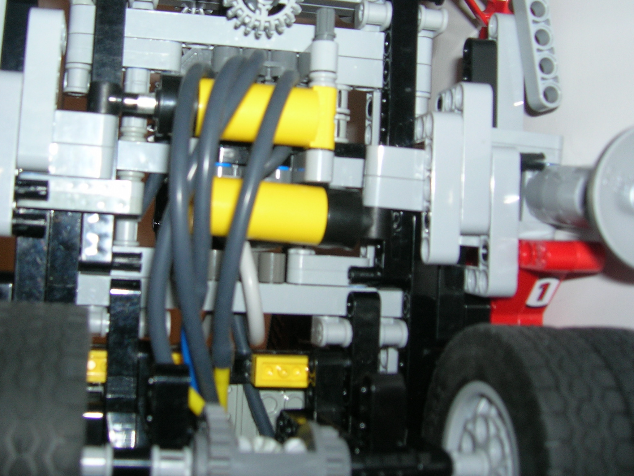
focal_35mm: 43
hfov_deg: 43.7
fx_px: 788
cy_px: 198
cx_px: 262
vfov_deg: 33.5
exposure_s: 1/60.1
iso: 50
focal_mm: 5.7
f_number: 2.9
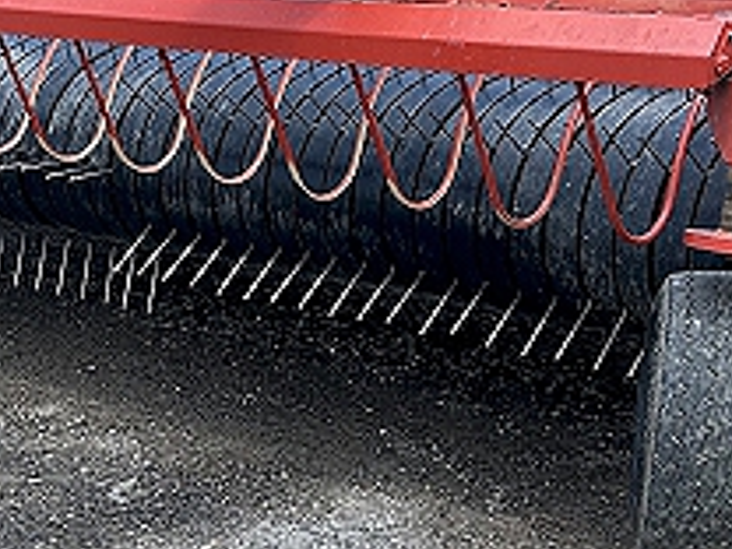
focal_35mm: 100
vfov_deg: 14.7
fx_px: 2115
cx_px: 88
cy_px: 144
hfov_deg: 19.3
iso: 50
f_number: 1.5
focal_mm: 5.7
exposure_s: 1/2404
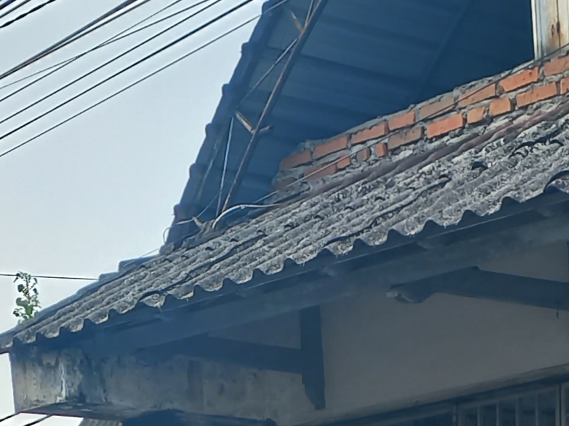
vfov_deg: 10.3
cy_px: 732
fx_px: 2252
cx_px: 221
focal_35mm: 137
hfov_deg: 14.4
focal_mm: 4.6
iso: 25
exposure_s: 1/177
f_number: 1.8
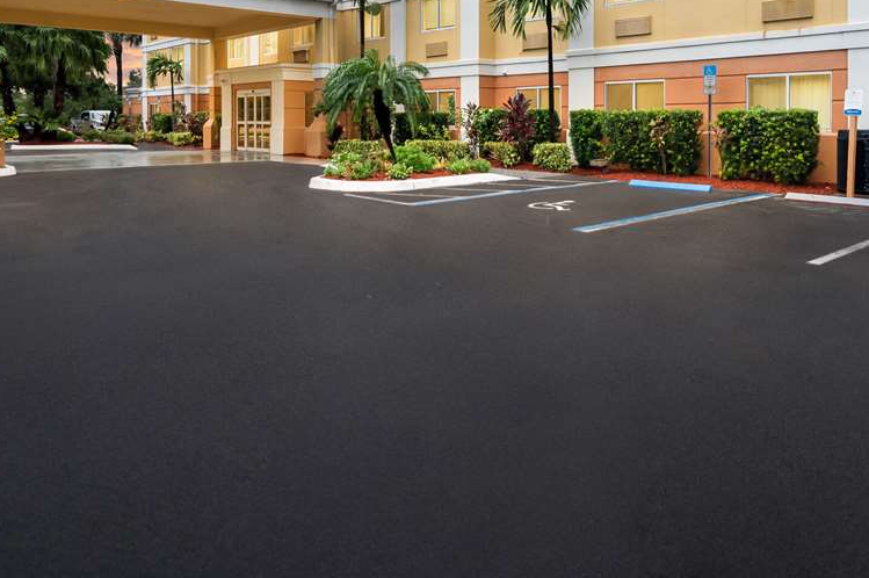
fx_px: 675
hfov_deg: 64.2
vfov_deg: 44.8
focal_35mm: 28
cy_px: 144
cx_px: 561
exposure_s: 1/125
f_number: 8
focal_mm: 14
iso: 250
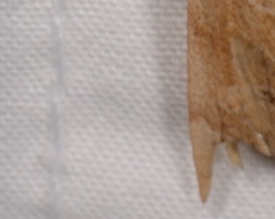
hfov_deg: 3.7
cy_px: 51
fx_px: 4212
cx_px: 356
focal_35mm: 518
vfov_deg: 3.0
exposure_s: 1/60
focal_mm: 85
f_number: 25
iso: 100
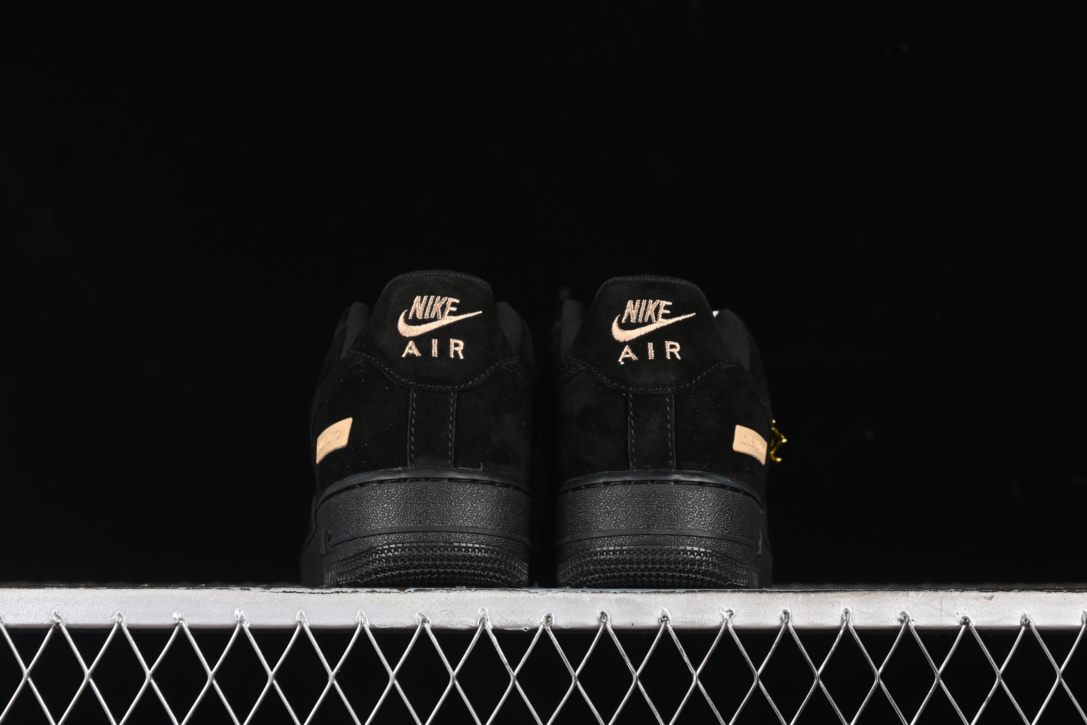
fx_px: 2264
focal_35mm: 75
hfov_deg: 27.0
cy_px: 362
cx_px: 544
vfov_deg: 18.2
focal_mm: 50
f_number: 6.3
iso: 160
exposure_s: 1/50
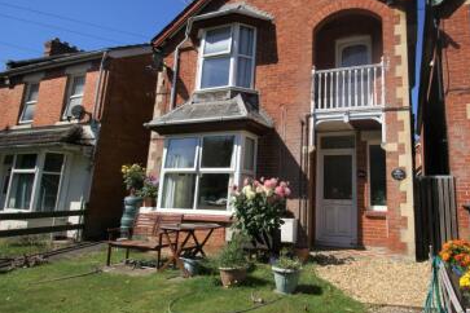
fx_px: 283
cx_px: 306
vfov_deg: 57.9
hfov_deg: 77.4
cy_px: 143
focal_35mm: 22
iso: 100
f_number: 10
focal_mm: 11
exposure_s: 1/160
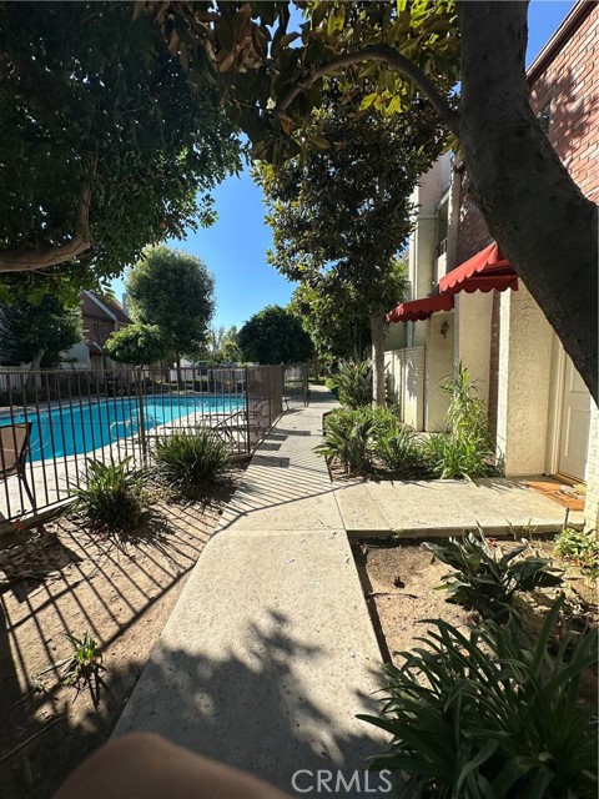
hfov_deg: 85.7
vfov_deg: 102.1
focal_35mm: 14
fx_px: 323
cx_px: 300
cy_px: 400
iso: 50
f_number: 2.2
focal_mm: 2.22
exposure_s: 1/1416
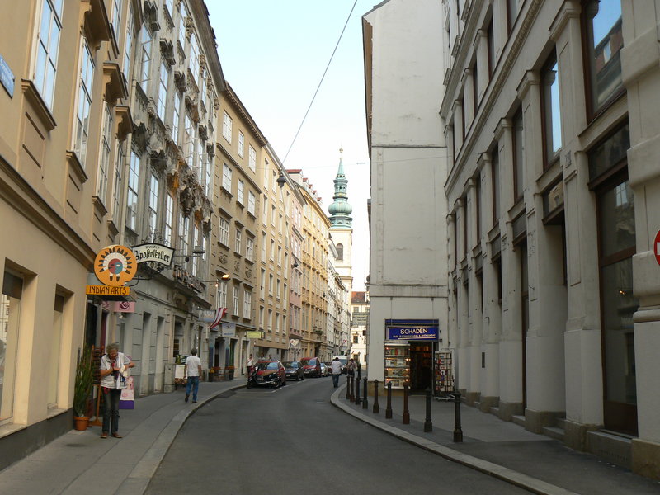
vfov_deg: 39.7
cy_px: 248
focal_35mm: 36
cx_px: 330
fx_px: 686
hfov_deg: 51.4
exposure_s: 1/100
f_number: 4
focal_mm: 6
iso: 80
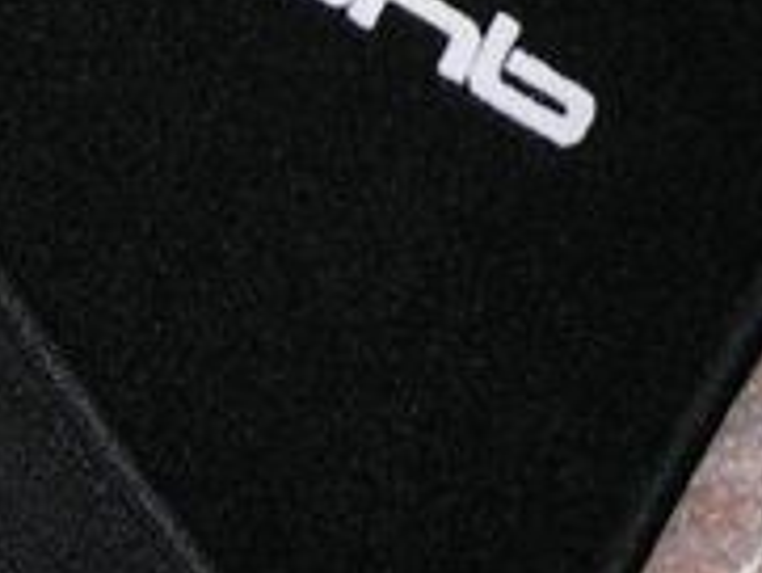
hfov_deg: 14.0
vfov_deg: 11.7
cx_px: -552
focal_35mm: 127
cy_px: 381
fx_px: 2797
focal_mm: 6
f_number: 2.8
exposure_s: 1/60
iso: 100
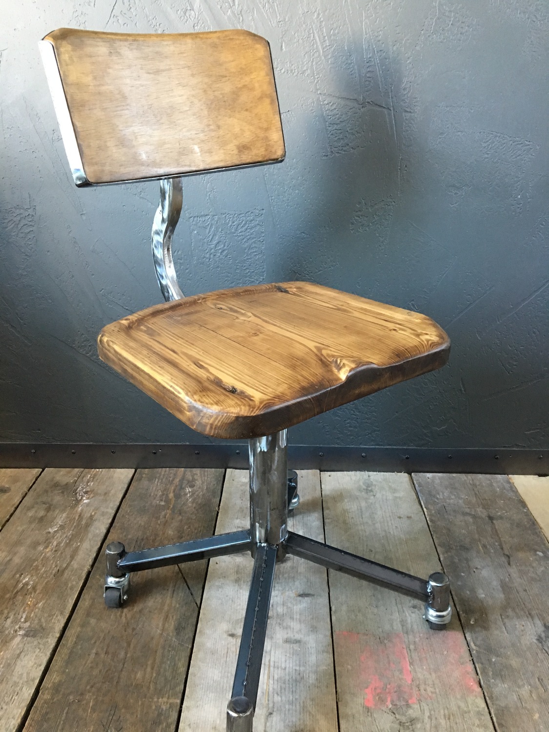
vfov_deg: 61.7
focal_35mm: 29
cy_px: 366
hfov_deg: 48.2
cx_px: 274
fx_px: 613
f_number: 2.2
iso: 200
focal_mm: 4.15
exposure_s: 1/20
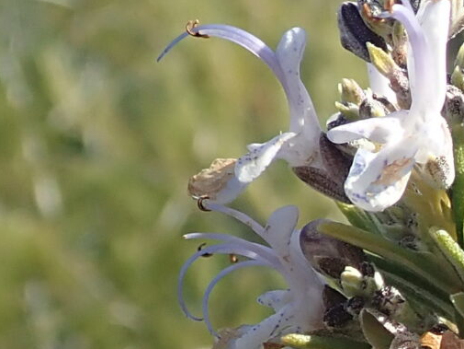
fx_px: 2038
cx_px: 864
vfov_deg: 9.7
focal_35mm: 152
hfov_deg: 11.9
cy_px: 374
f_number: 3.2
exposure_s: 1/500
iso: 100
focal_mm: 5.5
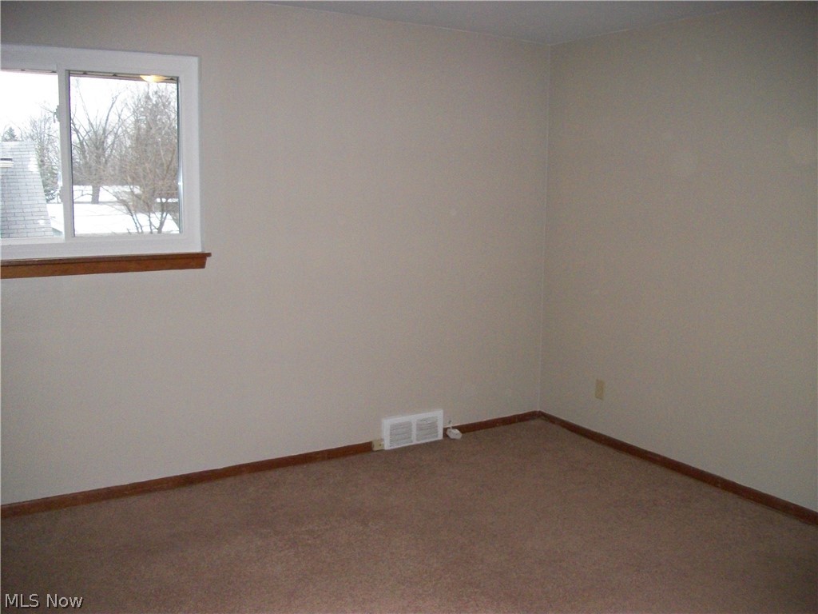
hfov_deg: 56.8
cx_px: 409
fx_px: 756
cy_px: 307
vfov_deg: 44.2
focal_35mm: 32
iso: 400
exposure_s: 1/125
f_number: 2.9
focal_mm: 5.7
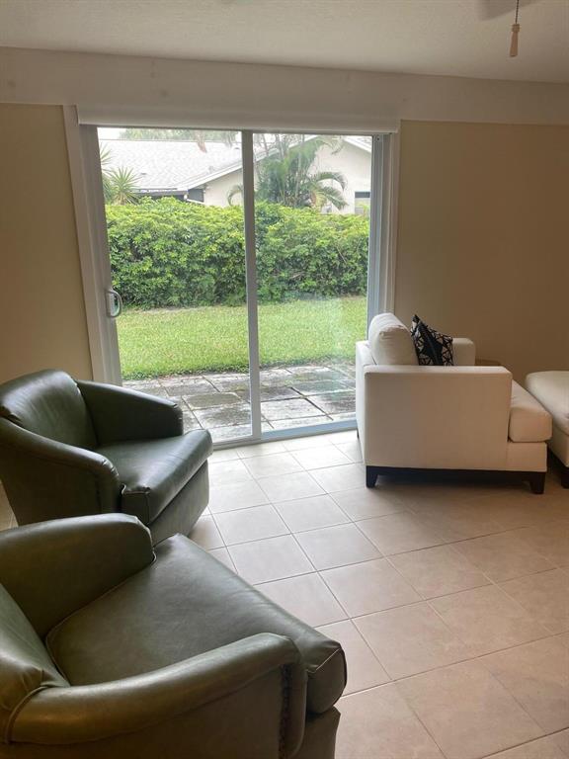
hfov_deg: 53.1
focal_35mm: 26
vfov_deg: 67.3
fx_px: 570
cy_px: 380
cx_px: 284
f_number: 1.8
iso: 32
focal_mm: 4.25
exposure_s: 1/120
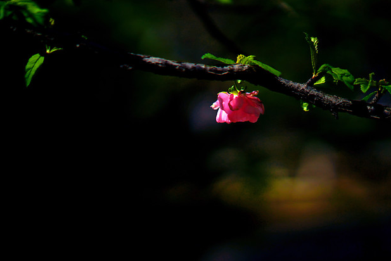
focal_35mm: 85
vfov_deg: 16.1
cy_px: 133
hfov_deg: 23.9
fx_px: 924
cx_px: 200
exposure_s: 1/8000
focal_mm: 55
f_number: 1.8
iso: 100
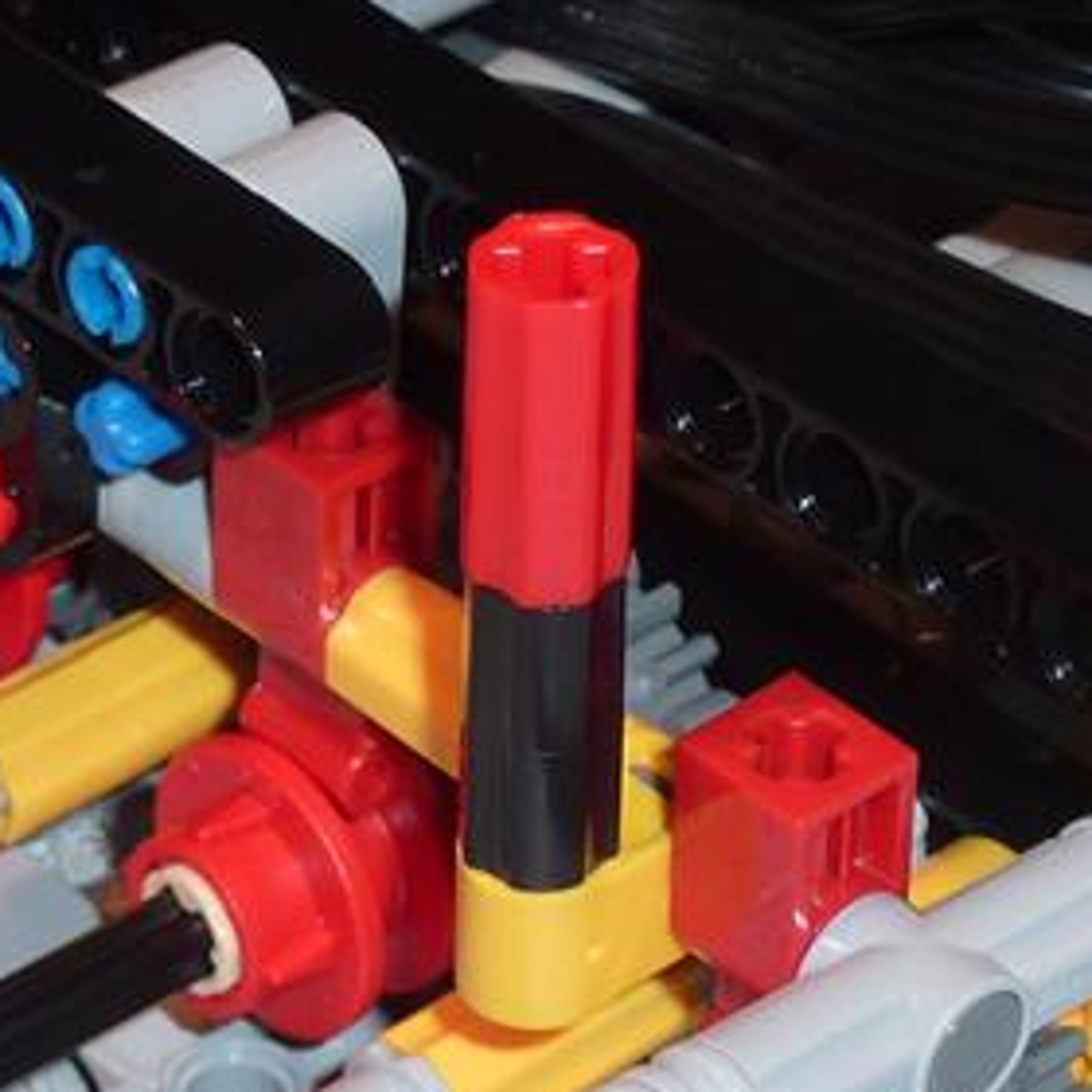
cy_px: 308
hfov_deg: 9.2
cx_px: 667
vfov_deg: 9.1
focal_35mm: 191
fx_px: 6817
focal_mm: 9.7
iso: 100
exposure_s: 1/30
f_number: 3.9
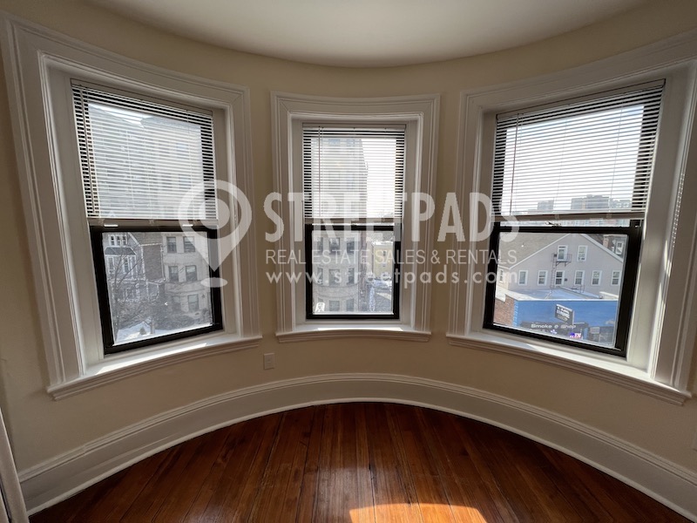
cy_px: 262
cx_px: 348
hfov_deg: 106.2
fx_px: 262
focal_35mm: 13
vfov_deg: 89.9
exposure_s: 1/300
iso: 32
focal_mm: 1.57
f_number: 1.8
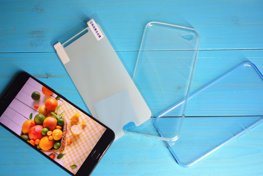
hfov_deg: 31.4
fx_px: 467
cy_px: 91
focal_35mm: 64
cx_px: 130
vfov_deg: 21.2
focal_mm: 20.64
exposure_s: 1/125
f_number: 3.5
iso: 160
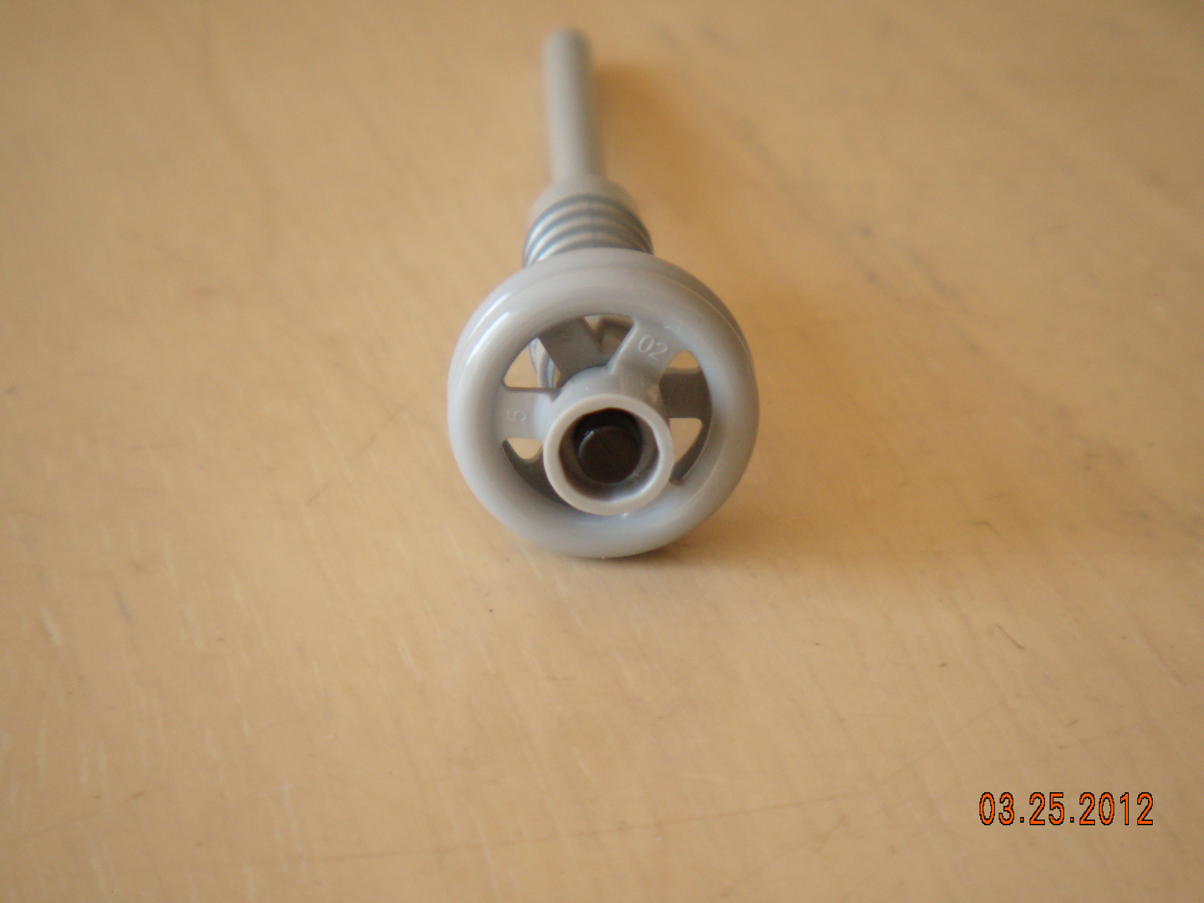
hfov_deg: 17.3
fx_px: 3965
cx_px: 602
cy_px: 452
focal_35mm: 114
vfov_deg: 13.0
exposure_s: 1/59.5
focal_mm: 19.2
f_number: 4.3
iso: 100
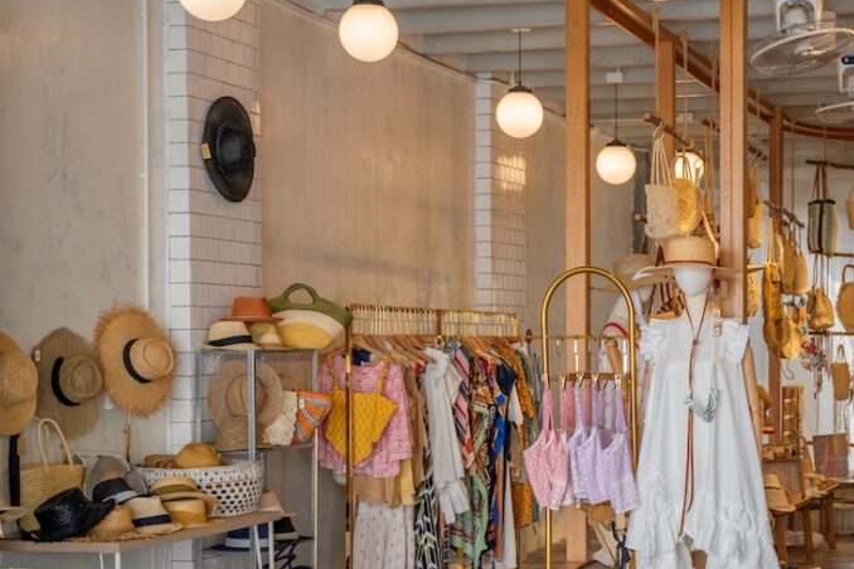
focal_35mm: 72
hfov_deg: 27.5
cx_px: 689
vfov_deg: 18.9
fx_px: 1708
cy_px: 392
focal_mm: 44
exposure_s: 1/80
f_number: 2.8
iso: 100
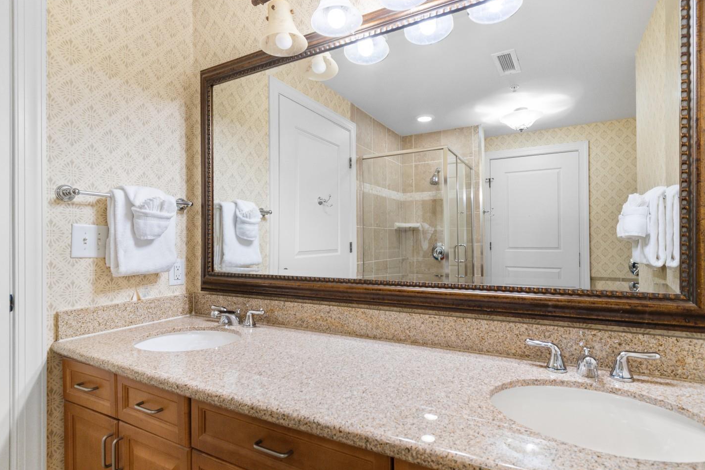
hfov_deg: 93.2
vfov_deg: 70.4
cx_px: 369
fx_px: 333
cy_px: 244
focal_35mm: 17
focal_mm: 10
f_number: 4.5
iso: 100
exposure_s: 1/13
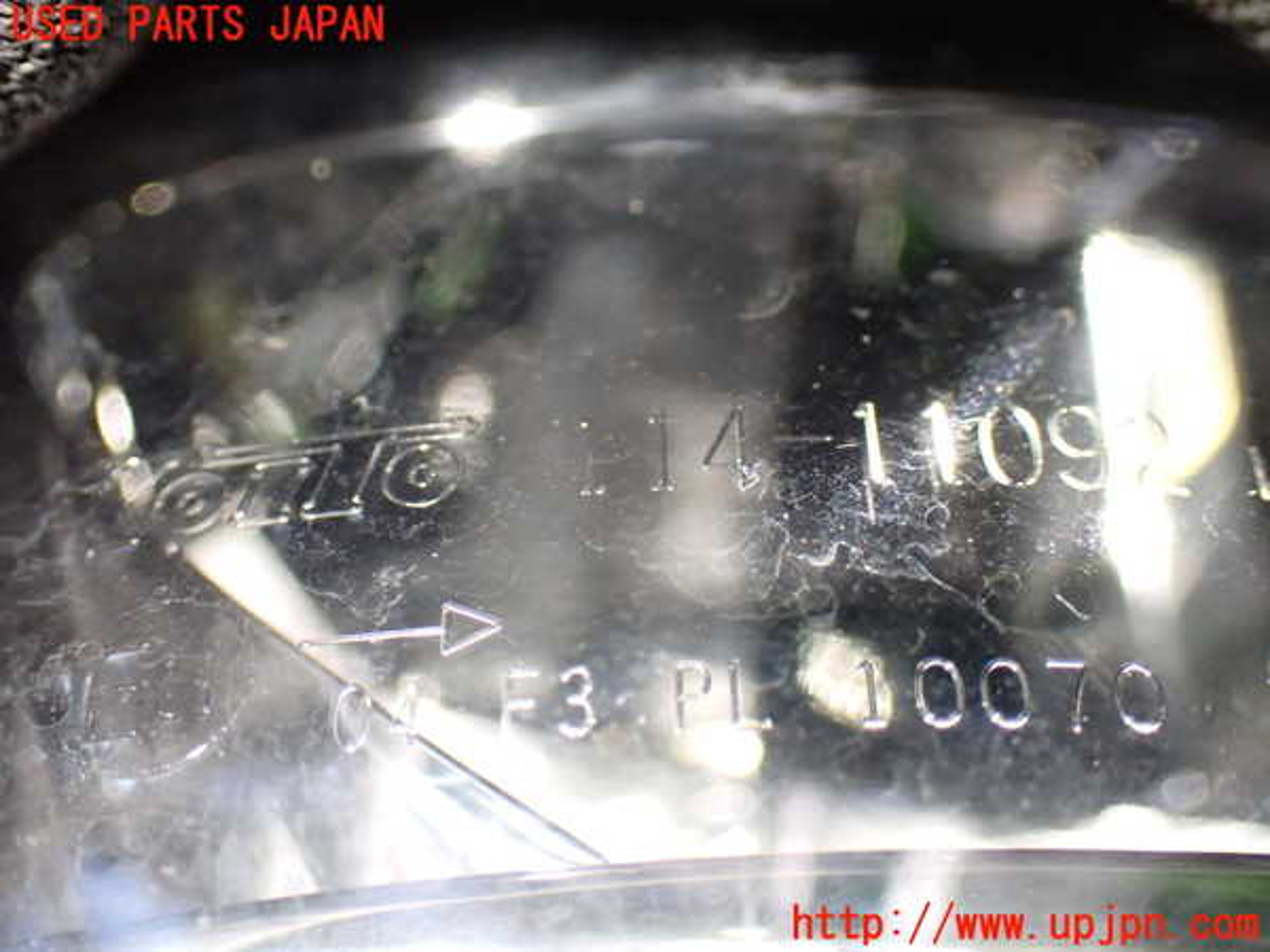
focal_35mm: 54
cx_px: 635
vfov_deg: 27.0
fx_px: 1981
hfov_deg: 35.5
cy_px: 476
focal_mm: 9.65
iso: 1000
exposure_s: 1/50
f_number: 3.3
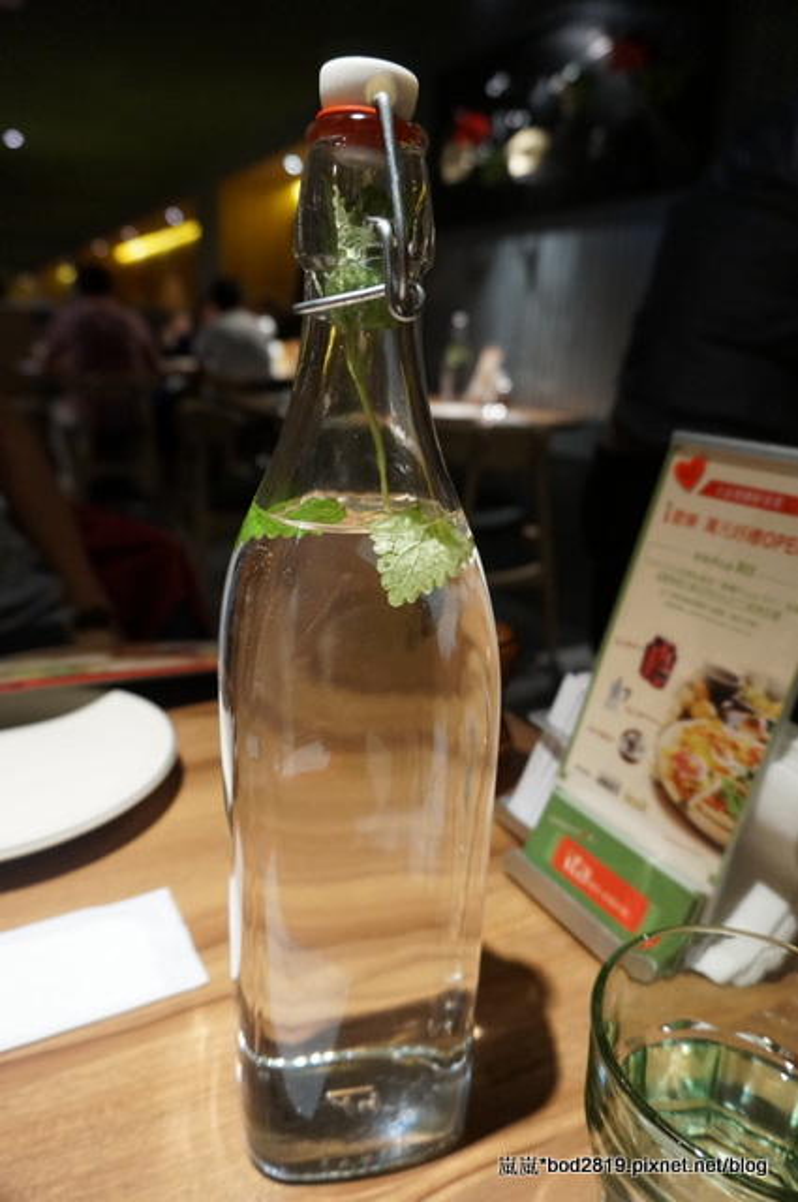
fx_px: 800
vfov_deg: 73.8
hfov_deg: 53.0
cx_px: 399
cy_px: 601
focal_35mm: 24
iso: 1600
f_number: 4
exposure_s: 1/60
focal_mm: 16
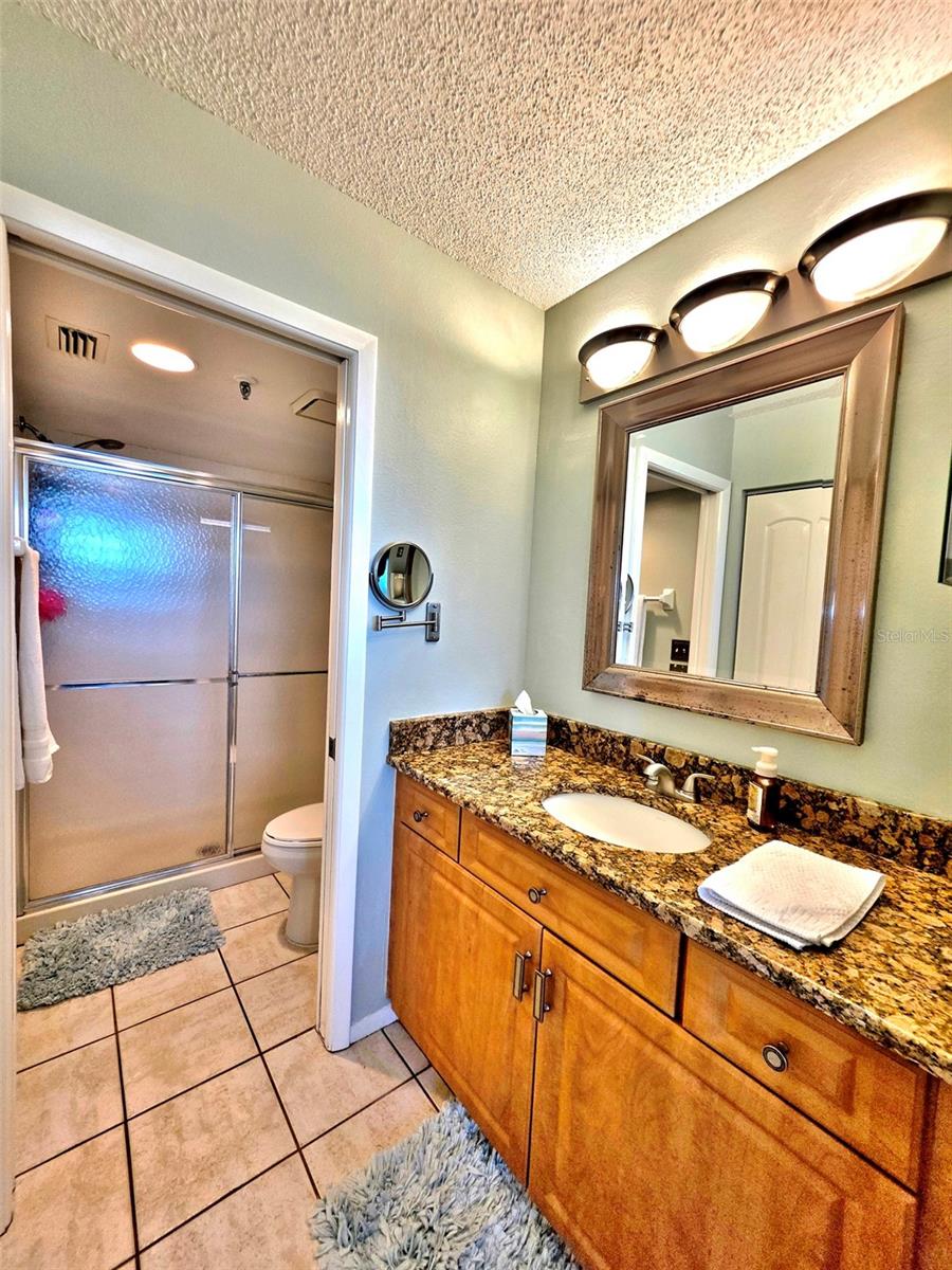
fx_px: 477
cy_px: 635
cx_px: 476
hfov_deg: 89.9
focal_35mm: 13
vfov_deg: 106.2
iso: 80
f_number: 1.9
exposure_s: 1/120
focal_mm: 2.2
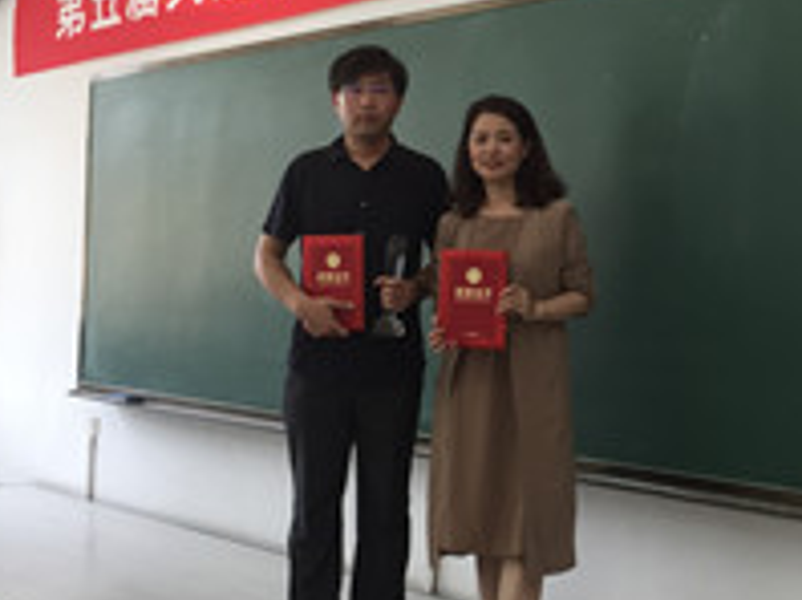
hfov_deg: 34.6
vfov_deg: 26.4
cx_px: 537
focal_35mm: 55
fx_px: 1273
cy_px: 221
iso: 50
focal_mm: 4.15
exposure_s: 1/33
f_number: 2.2
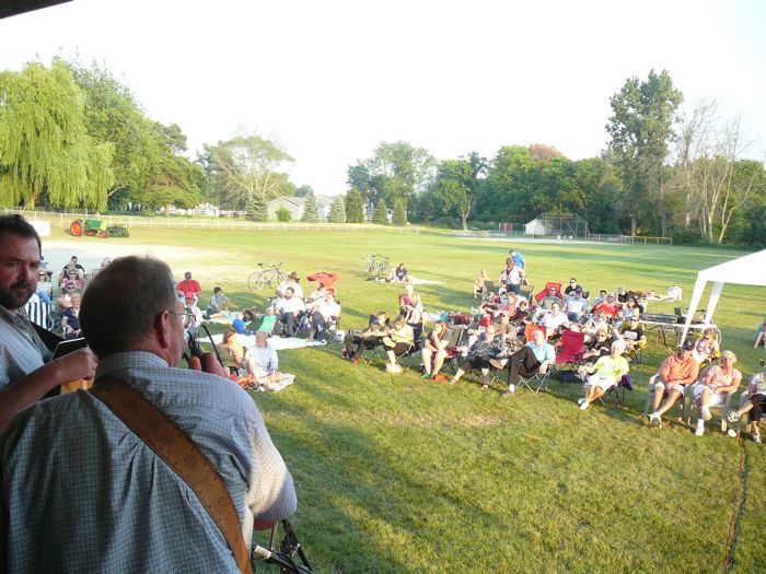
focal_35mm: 35
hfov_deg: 52.6
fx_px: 774
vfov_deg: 40.7
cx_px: 383
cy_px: 287
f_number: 2.8
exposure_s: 1/100
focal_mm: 5.2
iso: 80
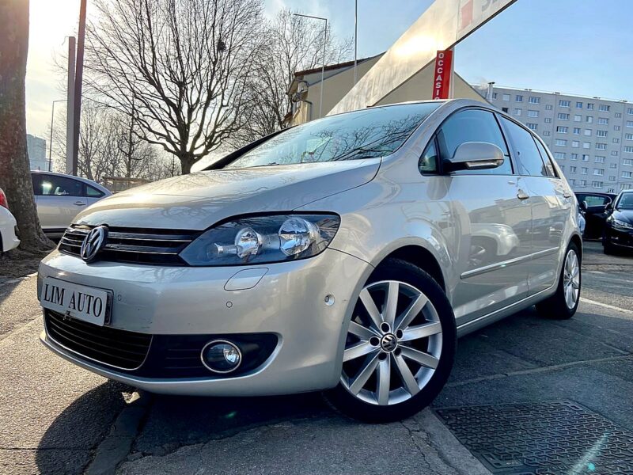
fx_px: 475
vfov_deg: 53.1
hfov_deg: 67.3
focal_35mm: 26
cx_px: 316
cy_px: 238
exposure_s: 1/2105
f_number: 1.8
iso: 32
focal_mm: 4.25
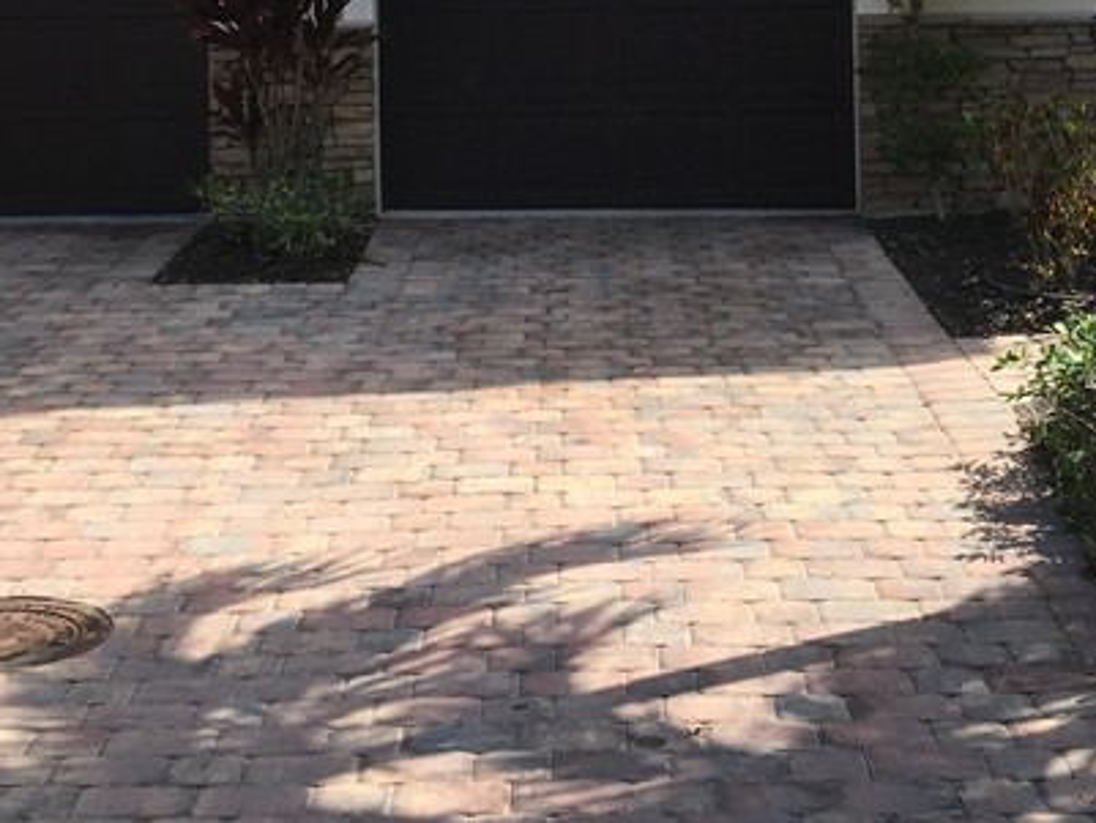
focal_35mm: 74
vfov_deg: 19.3
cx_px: 481
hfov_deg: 26.3
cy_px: -27
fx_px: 2344
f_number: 2.2
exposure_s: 1/962
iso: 25
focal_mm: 4.15
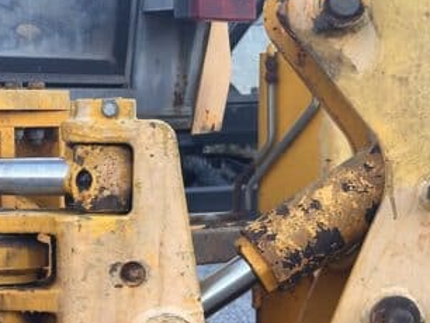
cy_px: 346
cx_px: -39
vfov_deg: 10.4
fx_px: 1753
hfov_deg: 13.7
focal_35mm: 141
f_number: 1.78
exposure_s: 1/123
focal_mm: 6.86
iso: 64
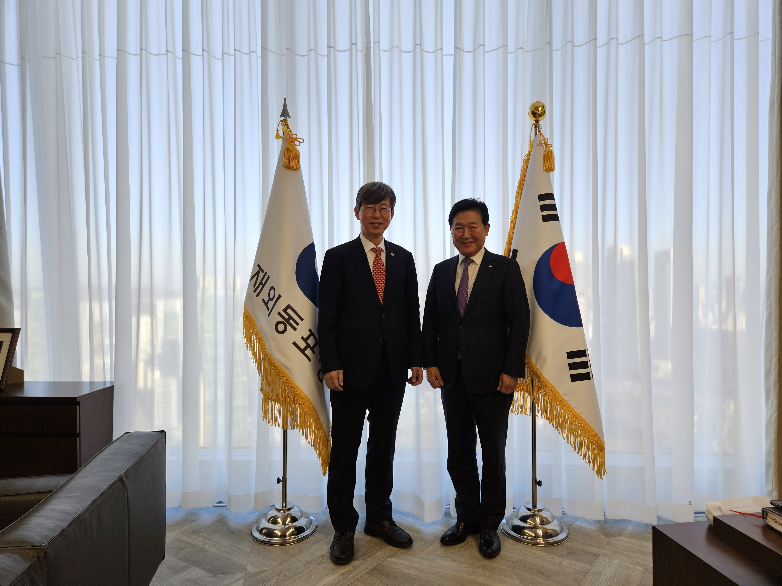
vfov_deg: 58.9
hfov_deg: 73.9
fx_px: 520
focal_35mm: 23
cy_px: 293
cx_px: 391
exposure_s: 1/120
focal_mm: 5.4
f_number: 1.8
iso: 40
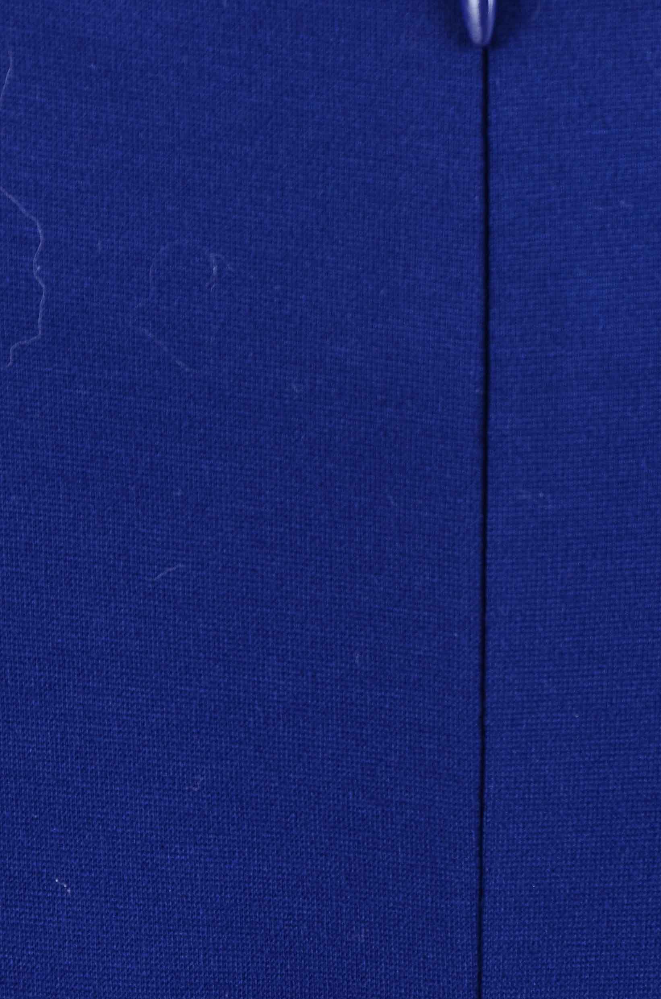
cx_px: 490
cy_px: 605
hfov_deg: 4.4
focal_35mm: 313
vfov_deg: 6.6
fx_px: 8661
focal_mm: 105
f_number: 7.1
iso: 160
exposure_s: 1/80
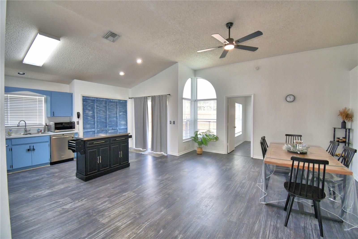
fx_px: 149
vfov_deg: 77.3
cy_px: 120
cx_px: 179
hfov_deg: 100.4
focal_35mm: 15
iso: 200
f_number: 4.5
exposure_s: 1/50
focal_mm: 10
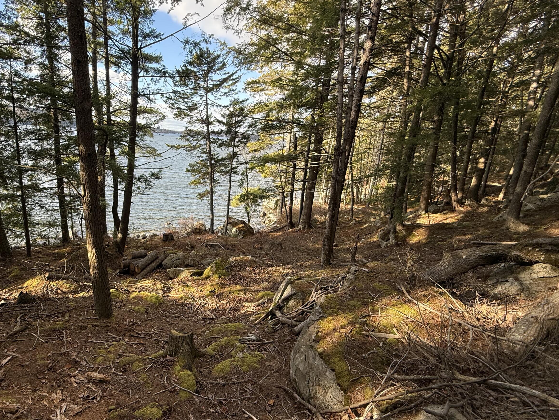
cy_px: 207
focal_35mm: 18
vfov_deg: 71.6
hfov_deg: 85.9
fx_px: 291
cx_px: 208
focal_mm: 2.22
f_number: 2.2
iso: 50
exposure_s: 1/306
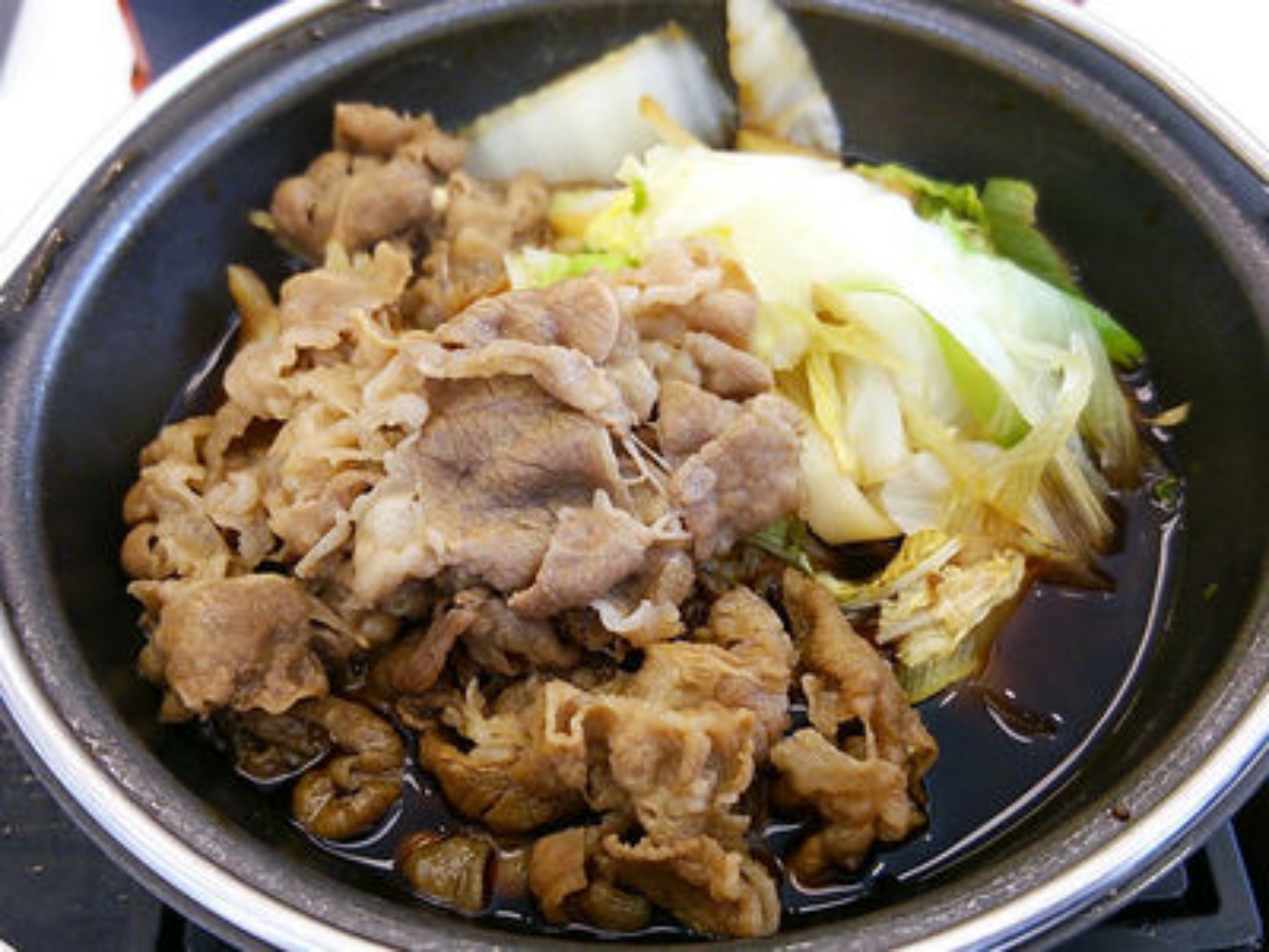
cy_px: 476
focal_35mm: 30
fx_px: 1100
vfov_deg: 46.8
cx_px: 634
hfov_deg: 60.0
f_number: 1.94
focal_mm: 4.06
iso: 50
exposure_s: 1/59
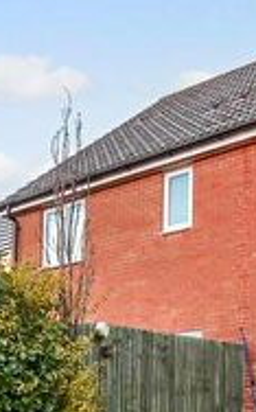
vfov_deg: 33.5
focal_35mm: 57
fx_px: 638
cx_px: 210
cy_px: 385
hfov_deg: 22.3
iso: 160
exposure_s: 1/40
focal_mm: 10
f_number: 8
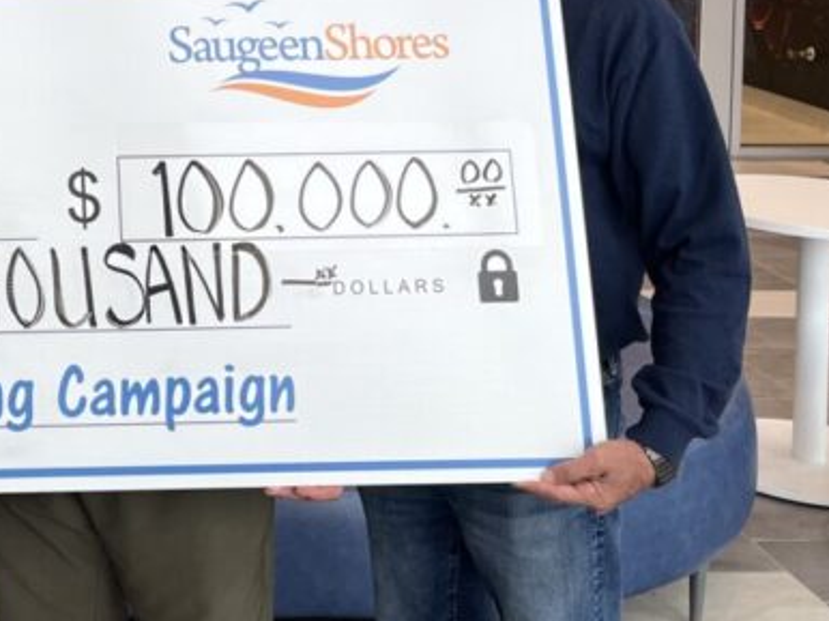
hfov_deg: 26.0
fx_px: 1651
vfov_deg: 20.2
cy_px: -84
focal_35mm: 69
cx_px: -84
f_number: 1.6
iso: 50
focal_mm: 5.1
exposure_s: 1/118
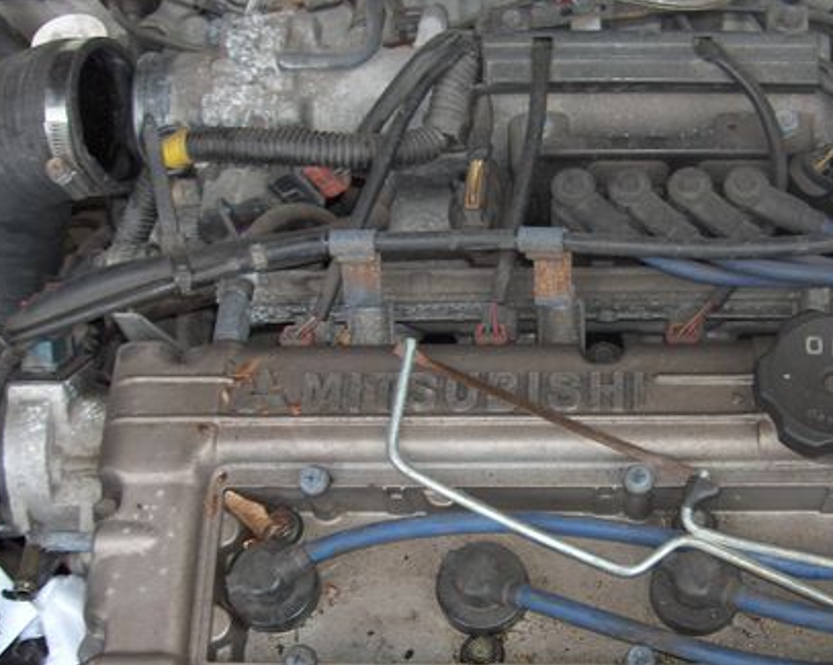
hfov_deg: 31.1
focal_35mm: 60
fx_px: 1478
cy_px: 456
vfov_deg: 25.2
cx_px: 596
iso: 100
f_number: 2.8
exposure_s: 1/60
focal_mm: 8
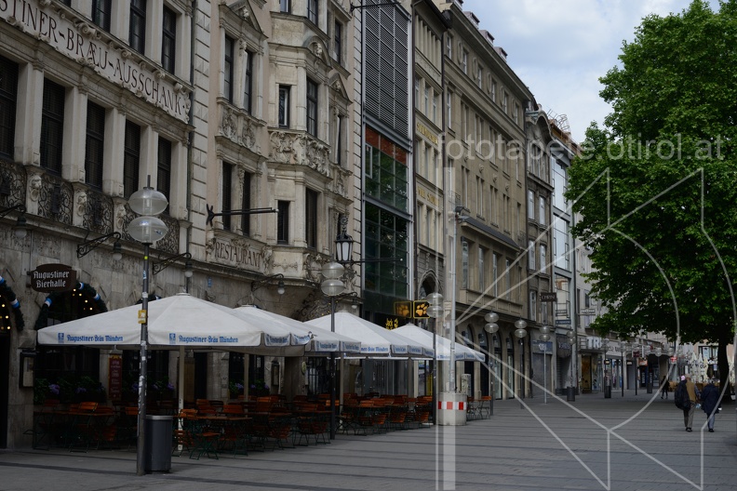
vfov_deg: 27.0
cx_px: 368
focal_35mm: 50
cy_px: 246
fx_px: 1024
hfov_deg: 39.6
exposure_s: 1/320
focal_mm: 50
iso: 200
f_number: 9
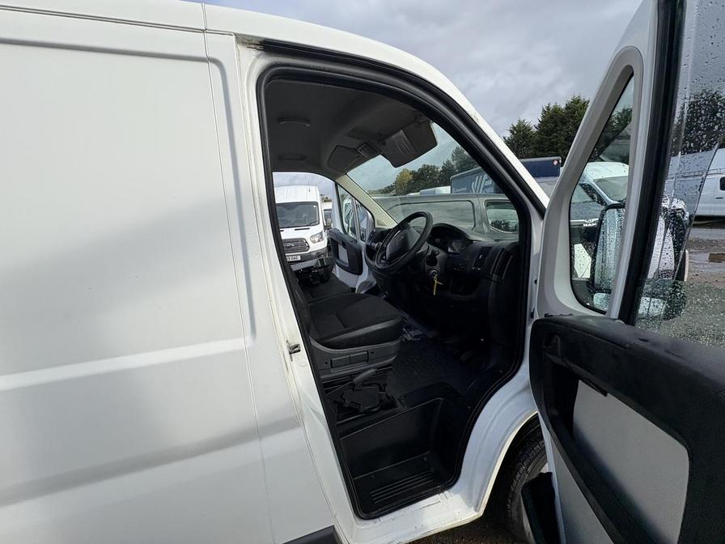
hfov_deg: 102.1
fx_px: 293
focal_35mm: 14
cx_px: 362
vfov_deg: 85.7
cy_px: 272
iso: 40
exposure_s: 1/631
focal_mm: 2.22
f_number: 2.2
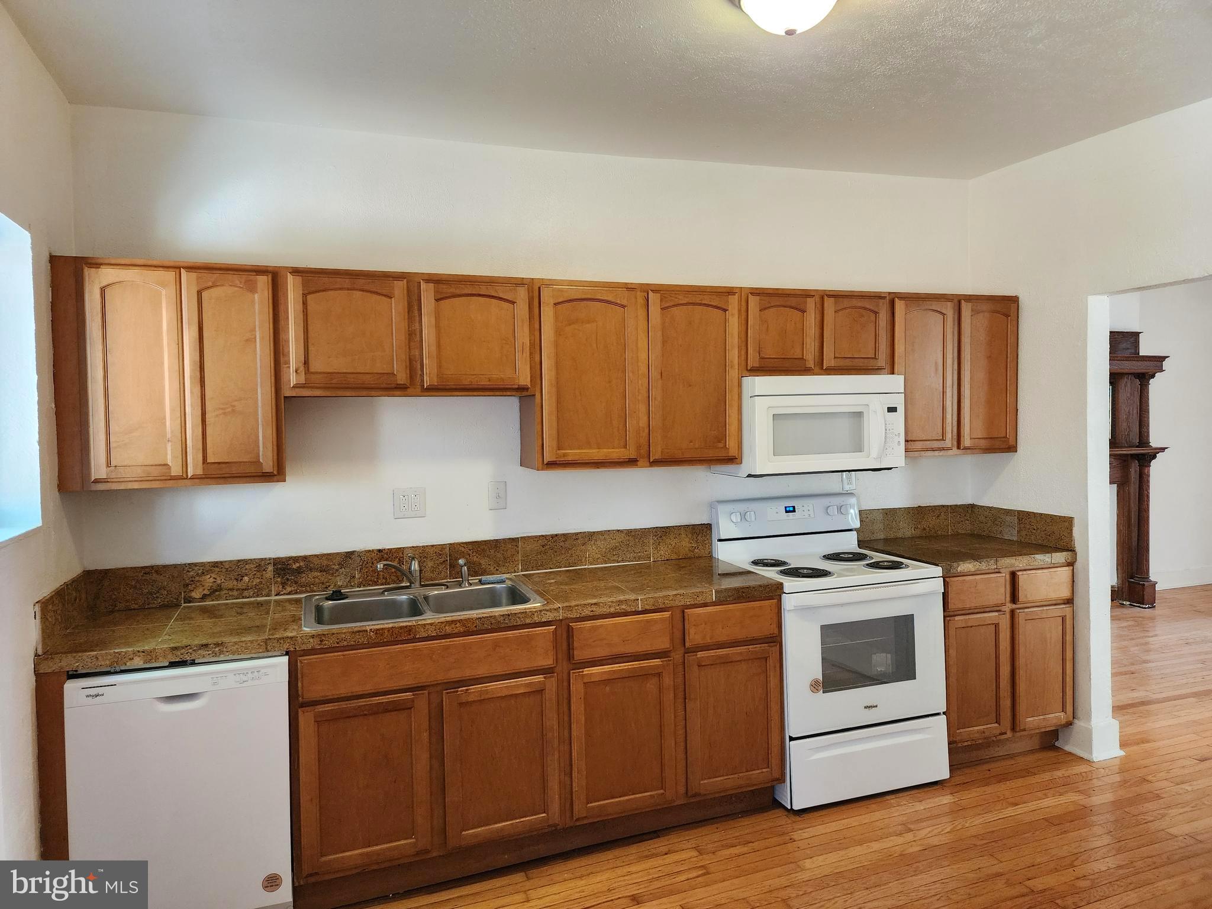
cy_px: 454
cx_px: 606
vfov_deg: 58.9
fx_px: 805
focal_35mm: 23
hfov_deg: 73.9
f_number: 1.8
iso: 500
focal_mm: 6.4
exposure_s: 1/120
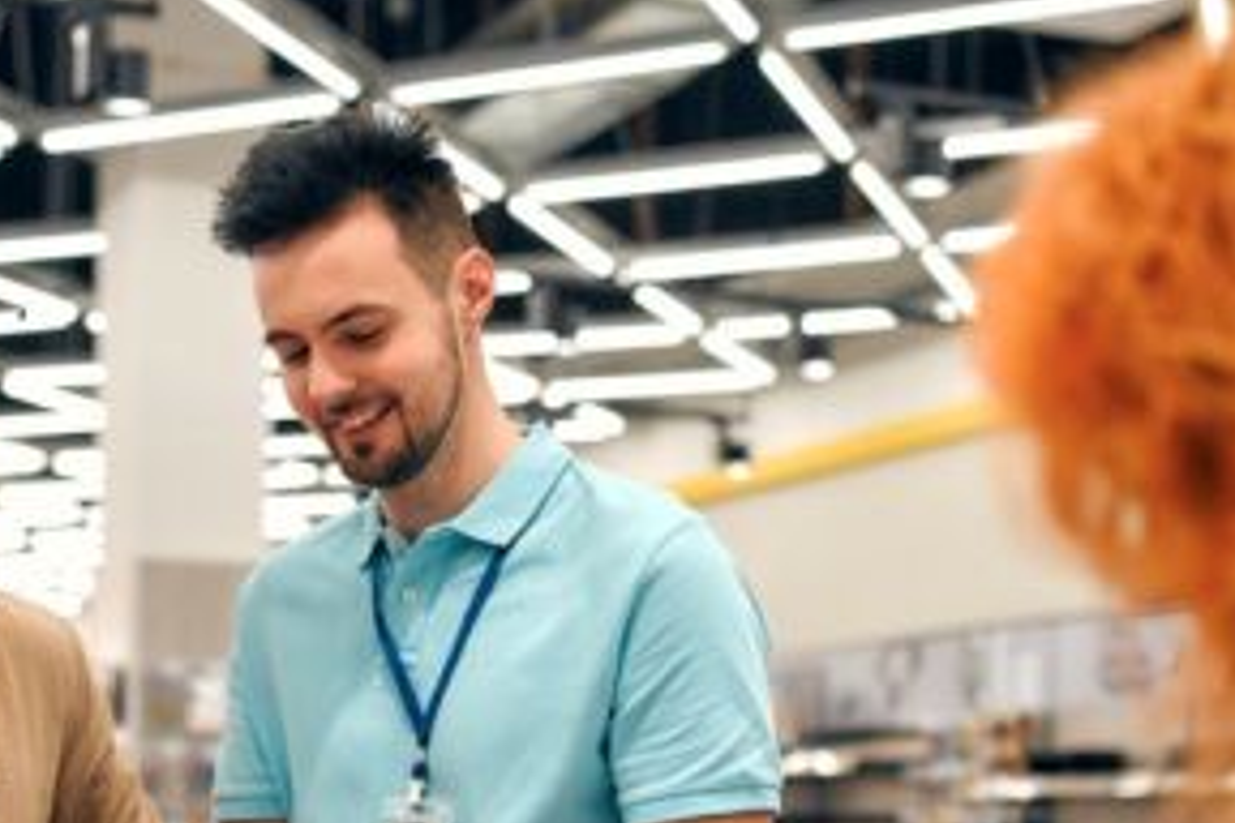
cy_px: 823
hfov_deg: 27.4
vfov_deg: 18.2
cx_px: 339
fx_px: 2504
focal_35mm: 73
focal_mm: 35
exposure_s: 1/500
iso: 400
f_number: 1.8
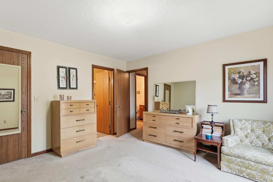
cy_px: 98
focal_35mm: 18
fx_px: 136
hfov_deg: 89.6
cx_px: 120
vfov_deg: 67.3
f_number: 9
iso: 640
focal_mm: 10
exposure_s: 1/80
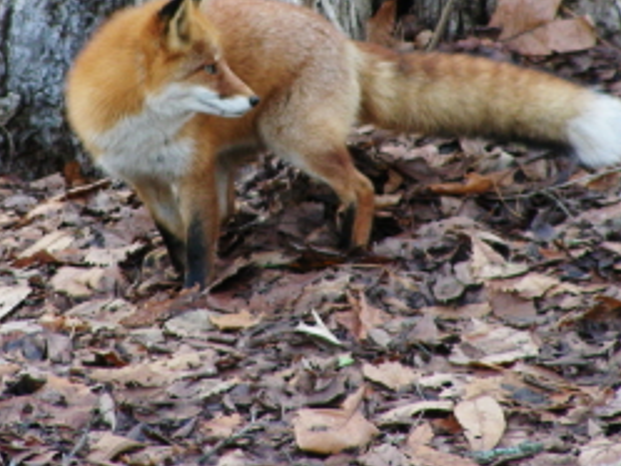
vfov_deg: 2.2
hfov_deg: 2.9
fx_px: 12313
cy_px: 71
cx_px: 267
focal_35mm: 686
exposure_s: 1/70.6
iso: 200
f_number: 3.5
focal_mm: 63.3
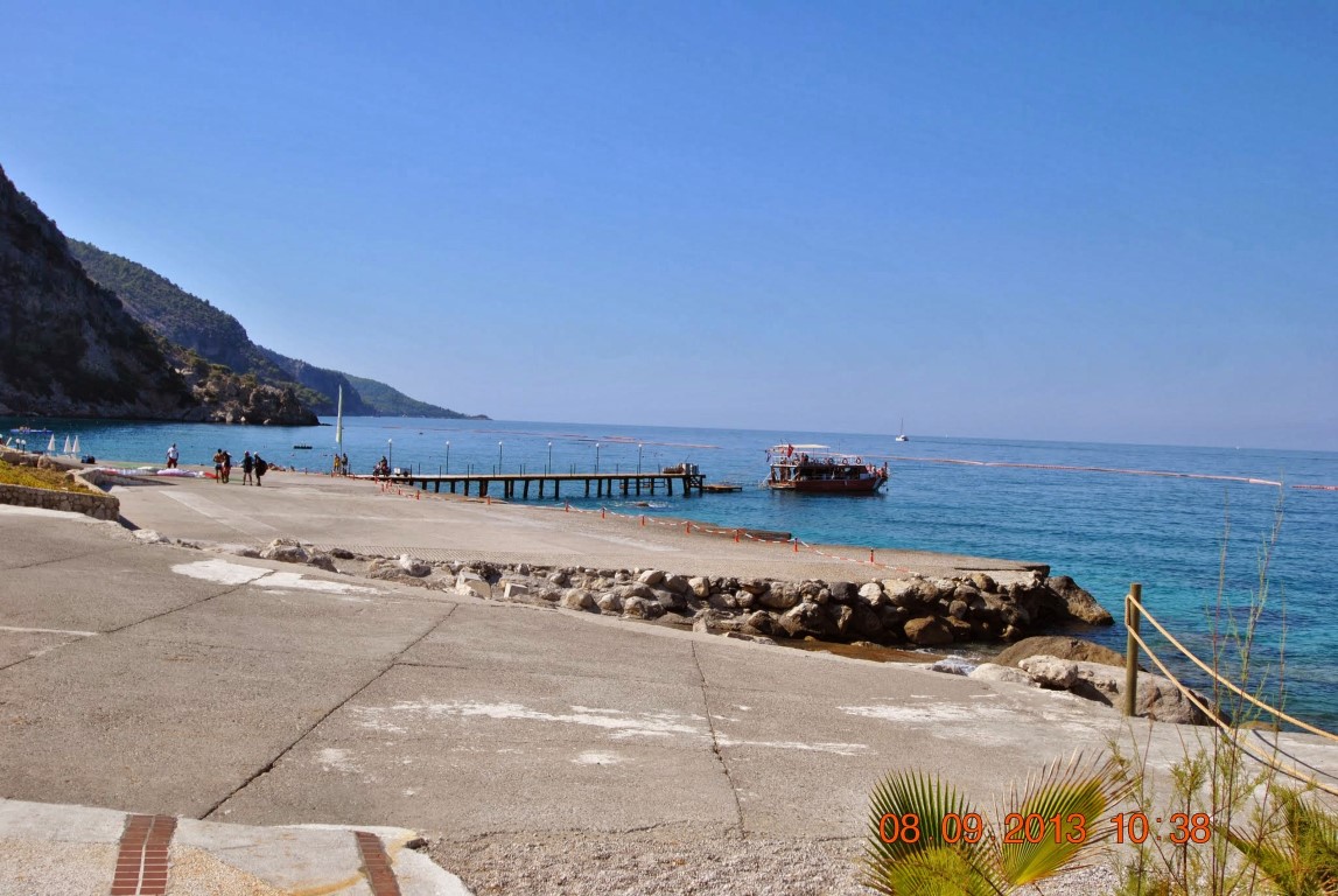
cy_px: 448
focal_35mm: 36
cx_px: 669
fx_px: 1340
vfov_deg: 37.0
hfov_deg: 53.1
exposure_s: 1/320
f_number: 9
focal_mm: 24
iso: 100
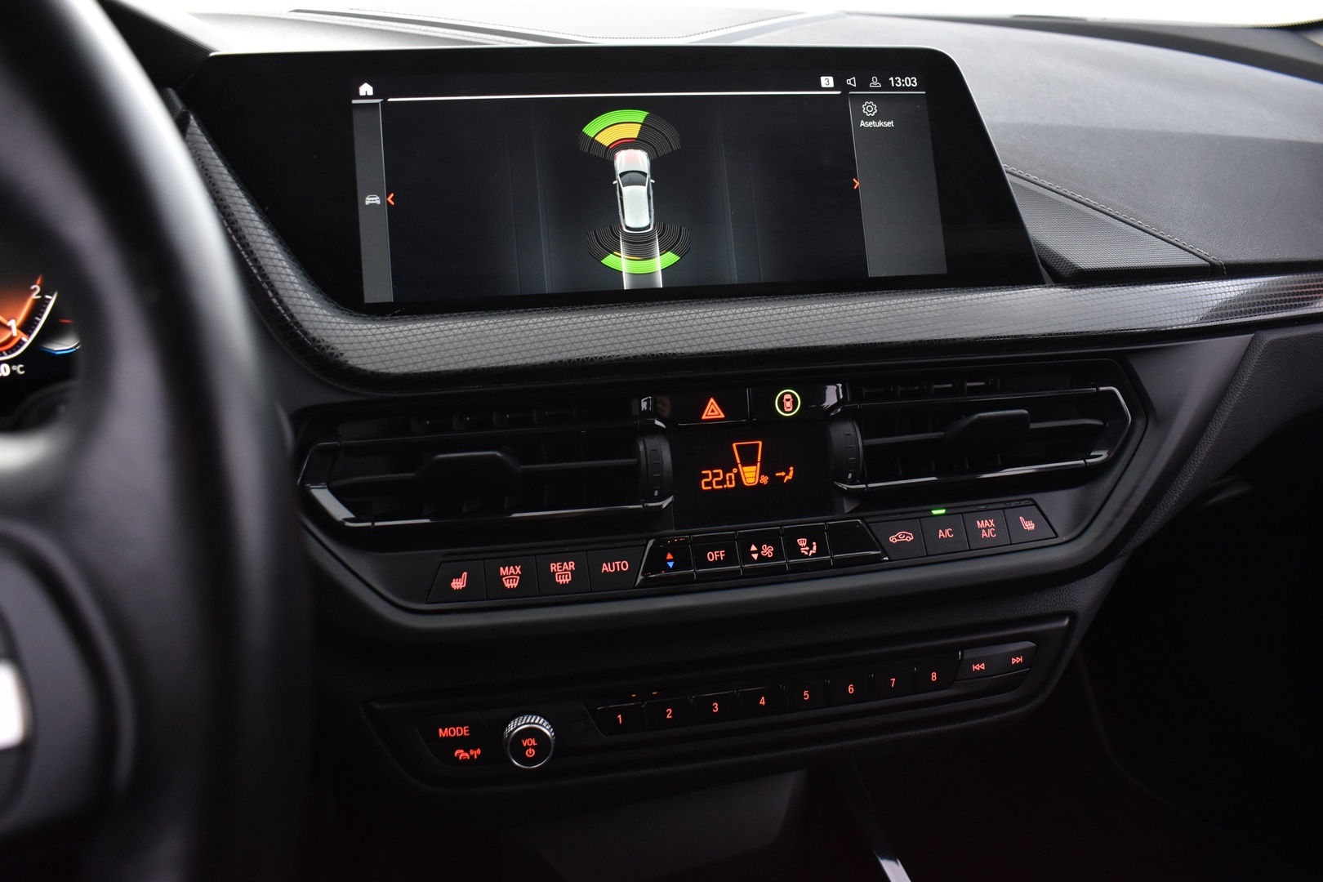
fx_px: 1102
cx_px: 662
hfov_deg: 61.9
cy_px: 441
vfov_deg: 43.6
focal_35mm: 30
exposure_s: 1/13
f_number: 5
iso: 1250
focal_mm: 20
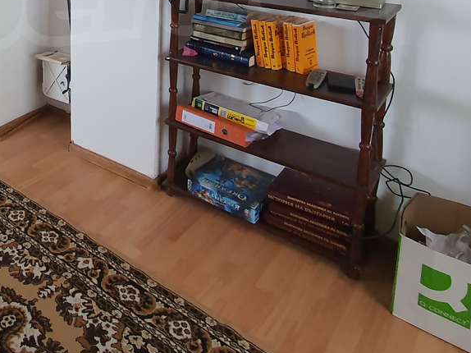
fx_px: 462
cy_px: -37
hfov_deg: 45.3
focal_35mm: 34
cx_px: -4
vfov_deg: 35.6
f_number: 2.2
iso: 200
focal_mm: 1.8
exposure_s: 1/50
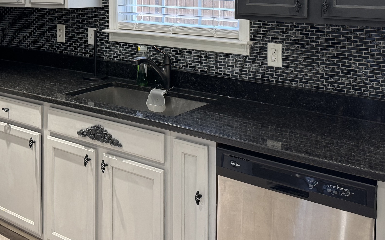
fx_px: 483
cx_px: 153
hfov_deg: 43.3
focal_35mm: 46
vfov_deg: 26.6
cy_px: 3
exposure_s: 1/60
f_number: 1.78
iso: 160
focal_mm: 6.76
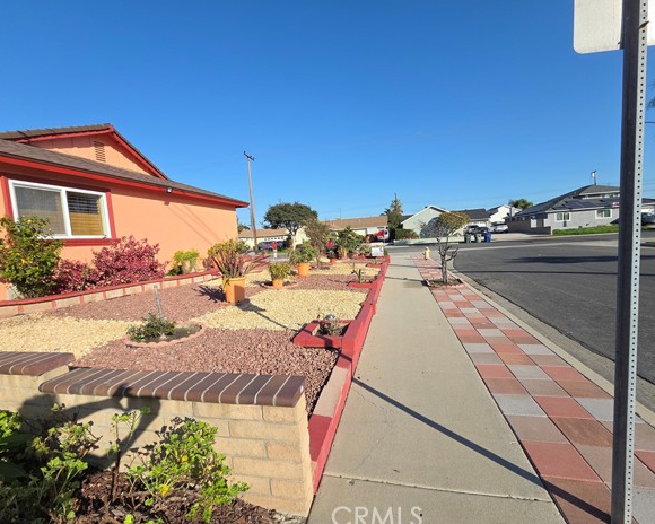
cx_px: 331
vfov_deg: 88.0
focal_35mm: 14
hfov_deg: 100.7
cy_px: 262
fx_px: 271
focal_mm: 2.2
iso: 50
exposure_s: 1/1884
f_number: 2.2
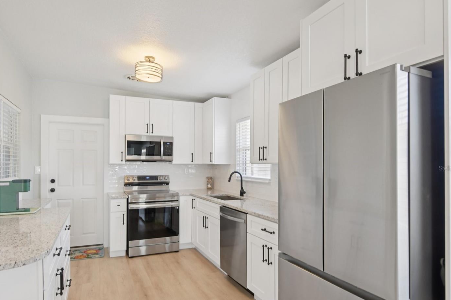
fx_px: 276
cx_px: 207
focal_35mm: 22
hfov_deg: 78.4
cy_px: 168
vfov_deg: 57.1
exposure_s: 1/15
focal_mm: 19
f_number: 8
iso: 400
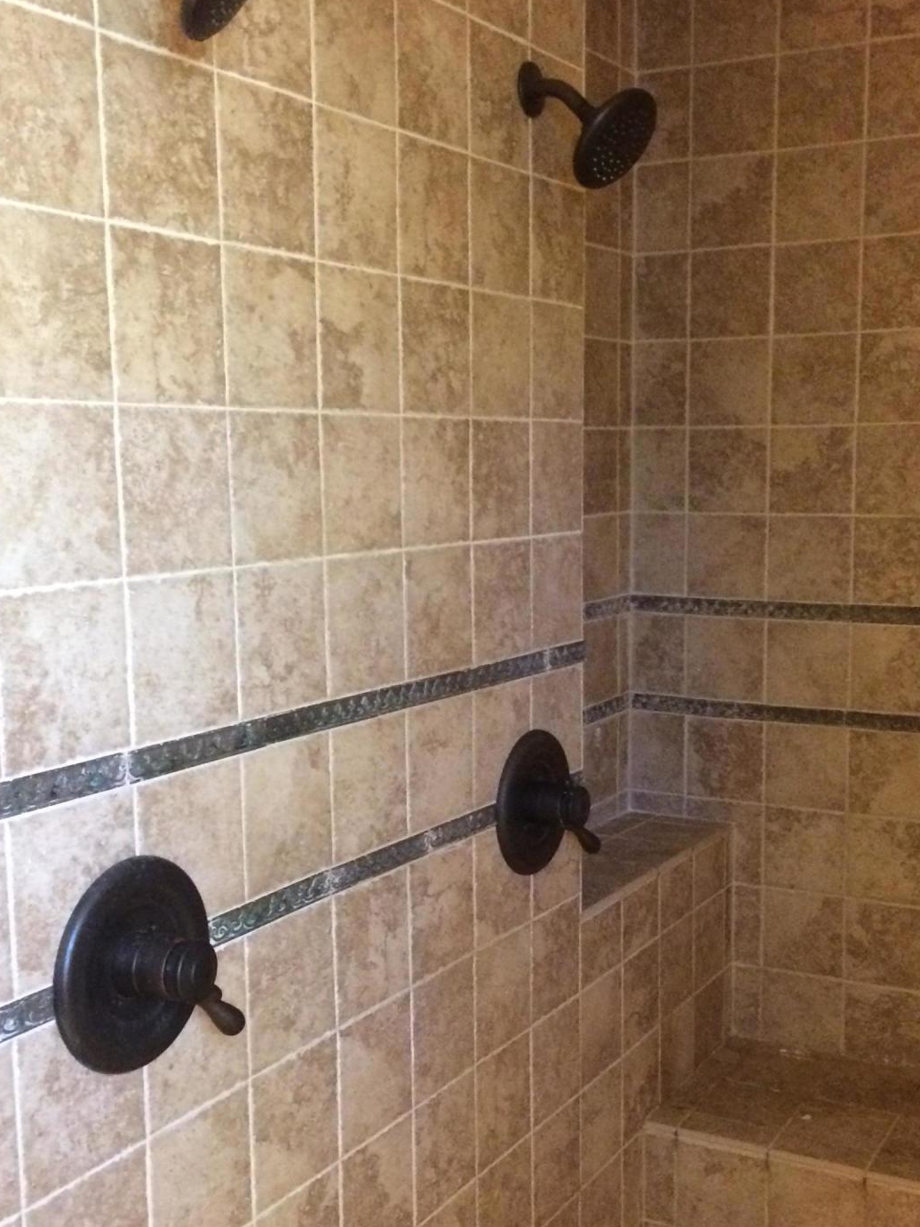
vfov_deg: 44.7
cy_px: 699
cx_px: 499
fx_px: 1488
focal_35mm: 42
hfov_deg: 34.3
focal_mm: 4.15
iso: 400
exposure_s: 1/15
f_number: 2.2
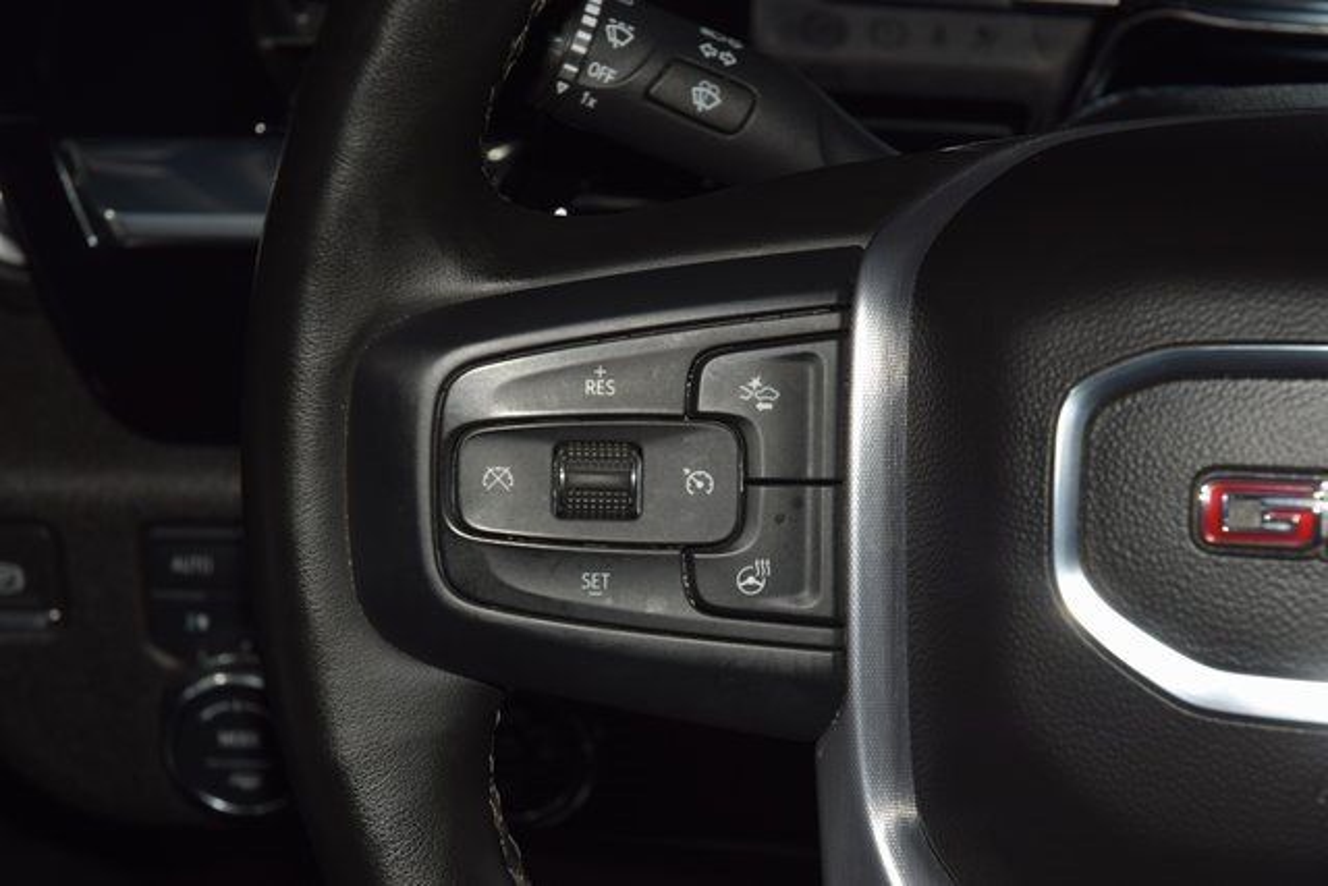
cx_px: 664
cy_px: 443
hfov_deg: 19.5
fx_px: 3874
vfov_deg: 13.0
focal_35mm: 105
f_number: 8
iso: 100
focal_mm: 70
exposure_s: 1/125
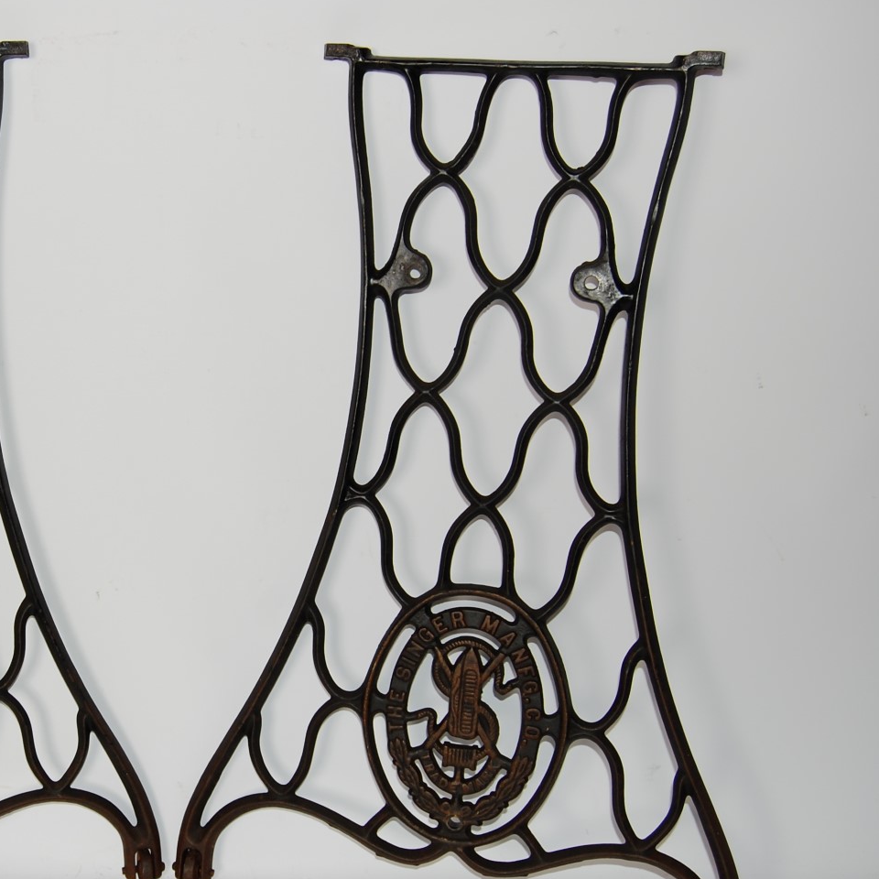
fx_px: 1609
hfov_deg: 29.6
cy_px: 488
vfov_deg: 30.5
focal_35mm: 56
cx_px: 137
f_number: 5.6
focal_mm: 26
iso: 200
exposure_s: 1/125
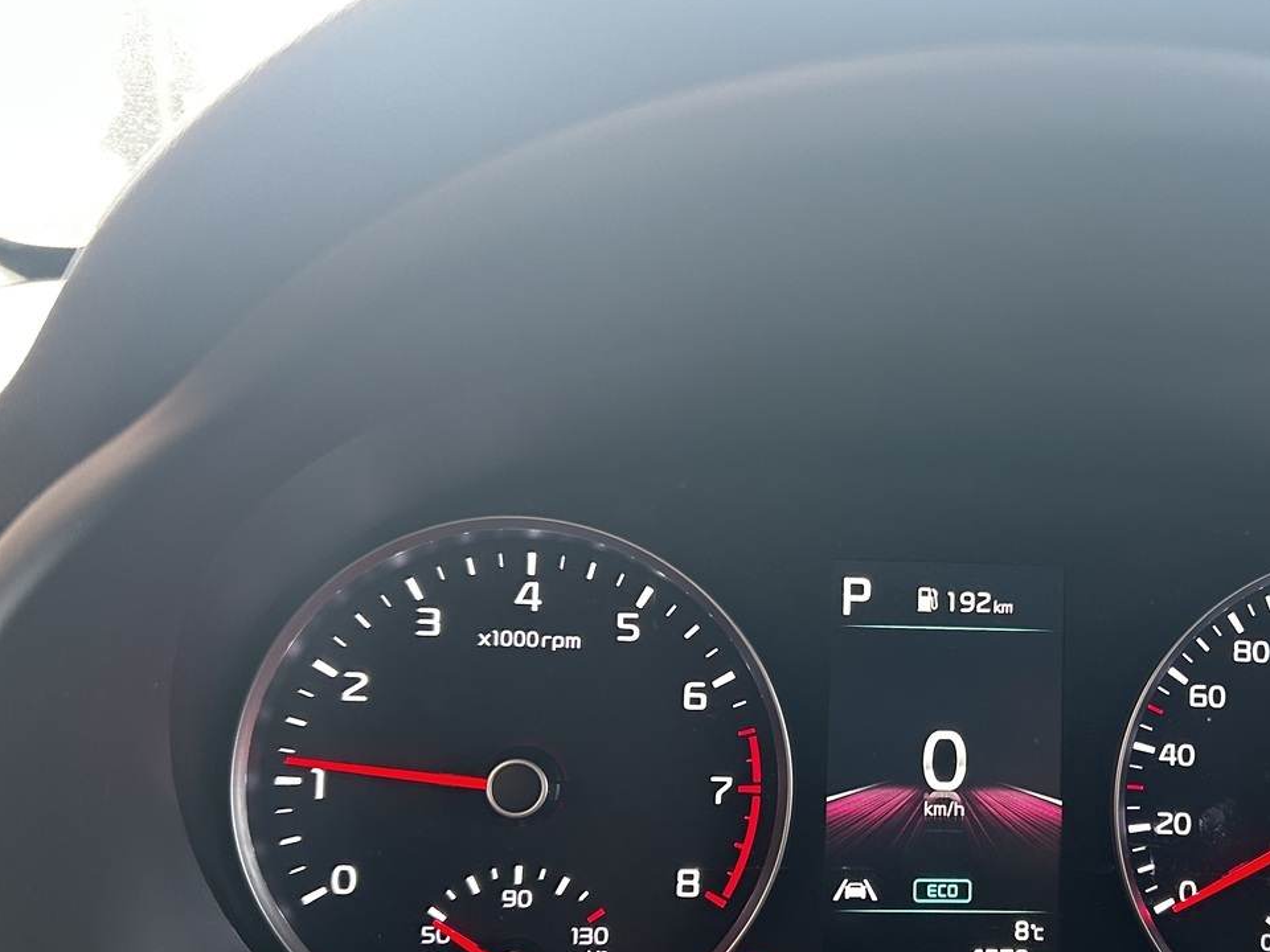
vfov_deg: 36.4
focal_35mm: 39
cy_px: 641
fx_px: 1431
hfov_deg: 46.4
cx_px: 926
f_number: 1.5
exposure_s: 1/60
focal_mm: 5.7
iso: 200
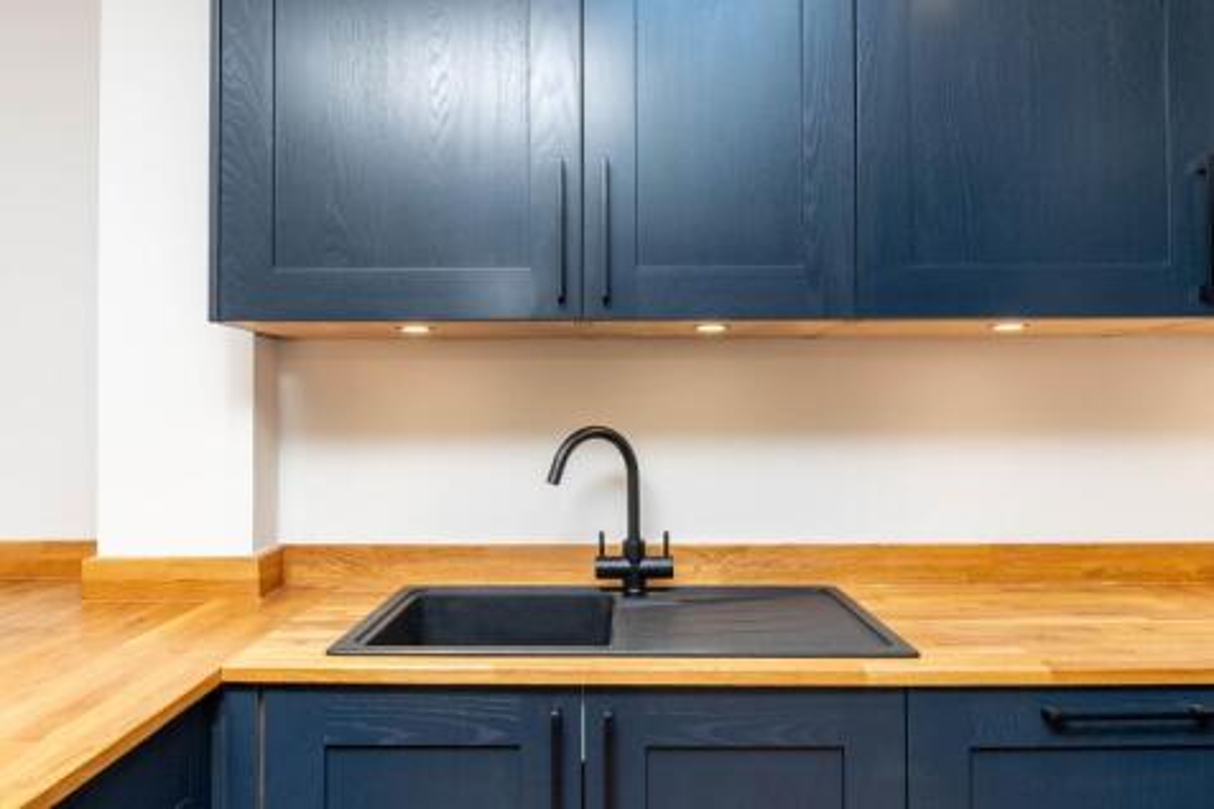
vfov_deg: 53.1
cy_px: 404
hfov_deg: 73.8
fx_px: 809
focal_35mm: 24
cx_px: 607
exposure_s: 1/25
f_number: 8
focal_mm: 16
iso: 800
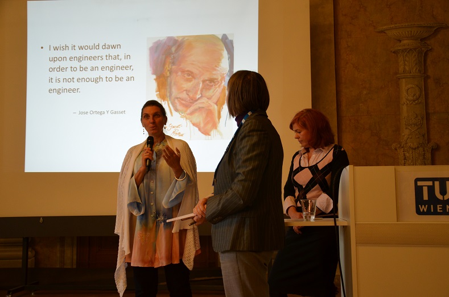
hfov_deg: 46.5
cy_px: 148
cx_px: 224
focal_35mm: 42
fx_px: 523
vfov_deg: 31.8
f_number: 4
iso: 800
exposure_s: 1/40
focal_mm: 28
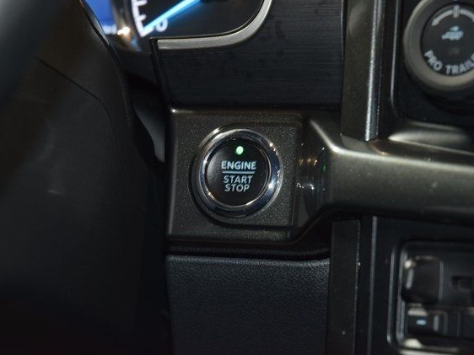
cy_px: 178
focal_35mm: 115
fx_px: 1574
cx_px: 234
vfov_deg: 12.9
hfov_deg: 17.1
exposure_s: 1/13
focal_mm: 70
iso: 1250
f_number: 4.5
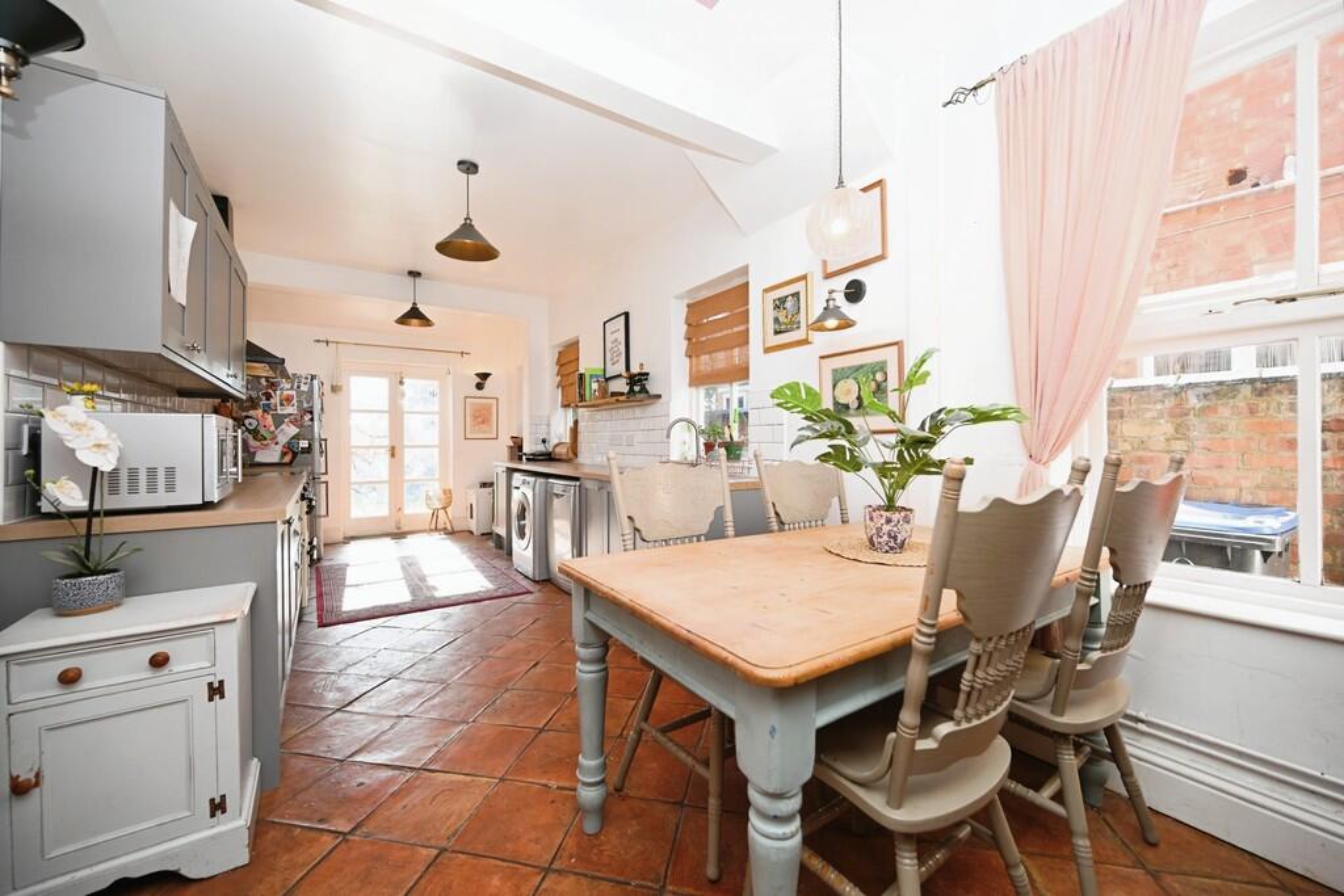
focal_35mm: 14
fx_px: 523
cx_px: 672
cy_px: 448
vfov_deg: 81.2
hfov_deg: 104.2
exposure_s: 1/60
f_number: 4
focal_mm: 14
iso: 200
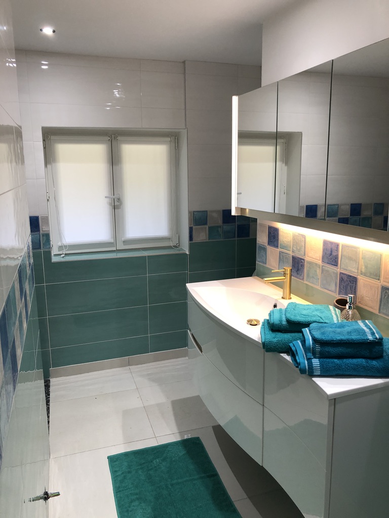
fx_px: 420
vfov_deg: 63.4
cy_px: 259
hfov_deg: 49.7
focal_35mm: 28
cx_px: 194
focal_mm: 3.99
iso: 32
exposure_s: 1/33
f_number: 1.8
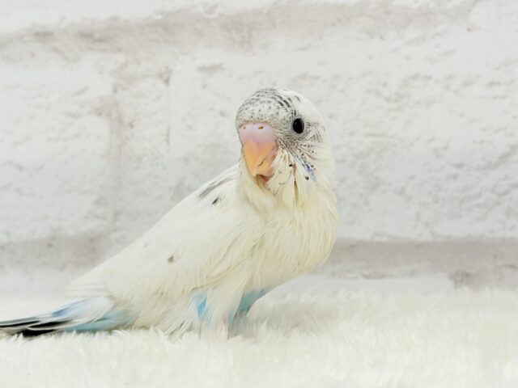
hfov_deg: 36.8
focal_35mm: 52
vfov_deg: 28.0
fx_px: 778
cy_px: 194
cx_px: 259
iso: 64
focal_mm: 5.96
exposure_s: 1/100
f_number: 1.6
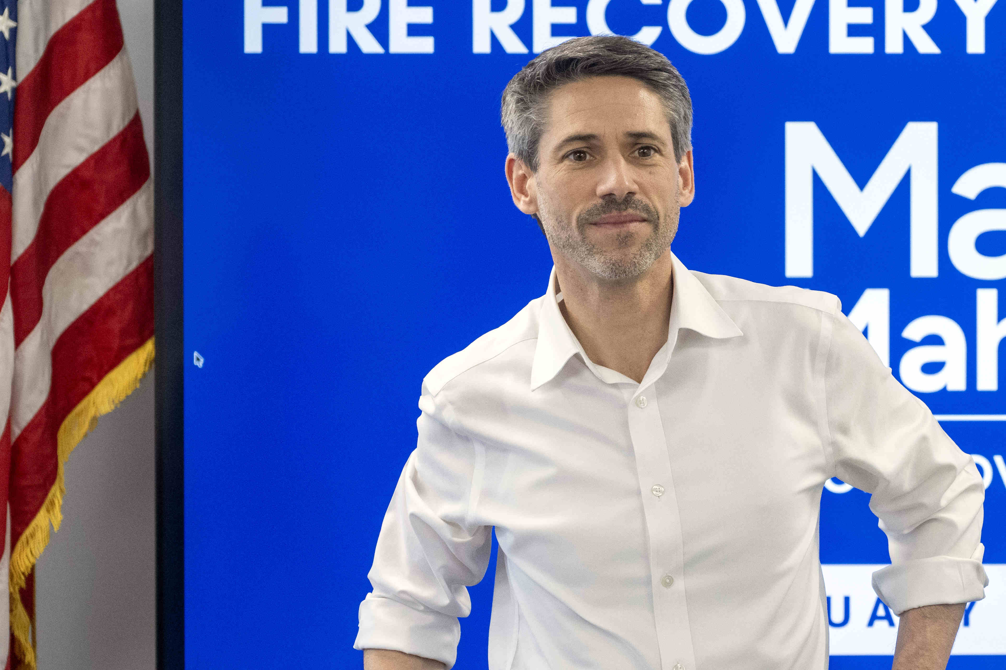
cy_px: 490
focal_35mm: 217
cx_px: 927
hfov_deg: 9.4
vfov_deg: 6.3
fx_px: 6064
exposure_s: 1/250
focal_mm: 102
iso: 1600
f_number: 4
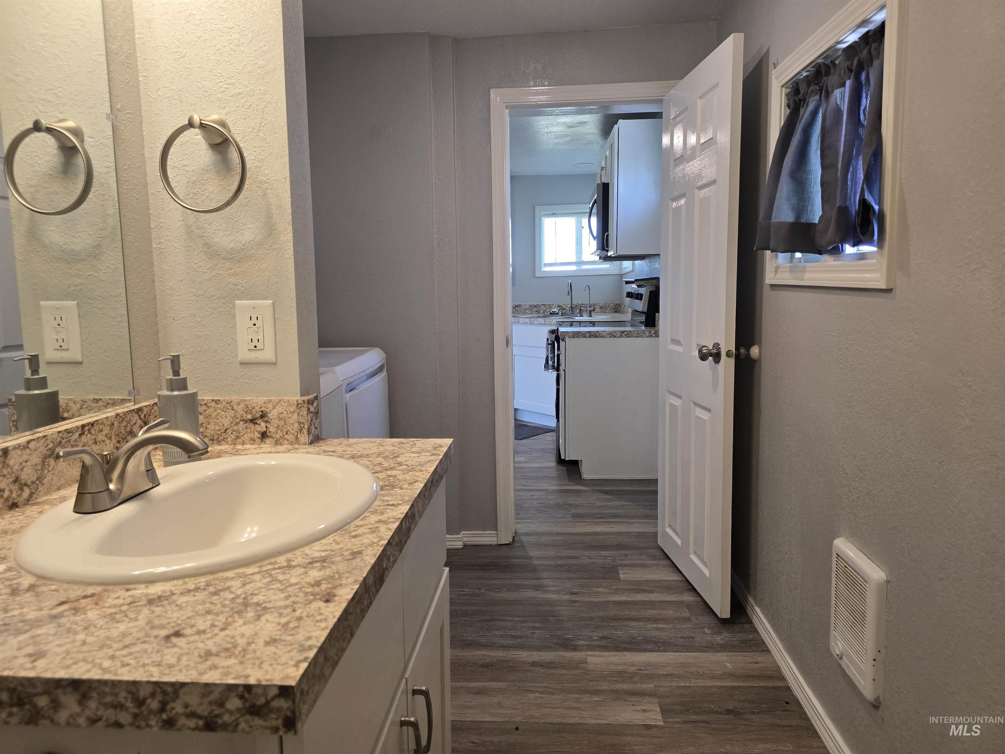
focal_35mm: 23
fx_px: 668
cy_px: 377
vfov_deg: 58.9
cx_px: 502
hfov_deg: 73.9
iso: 200
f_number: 1.7
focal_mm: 6.3
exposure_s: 1/120
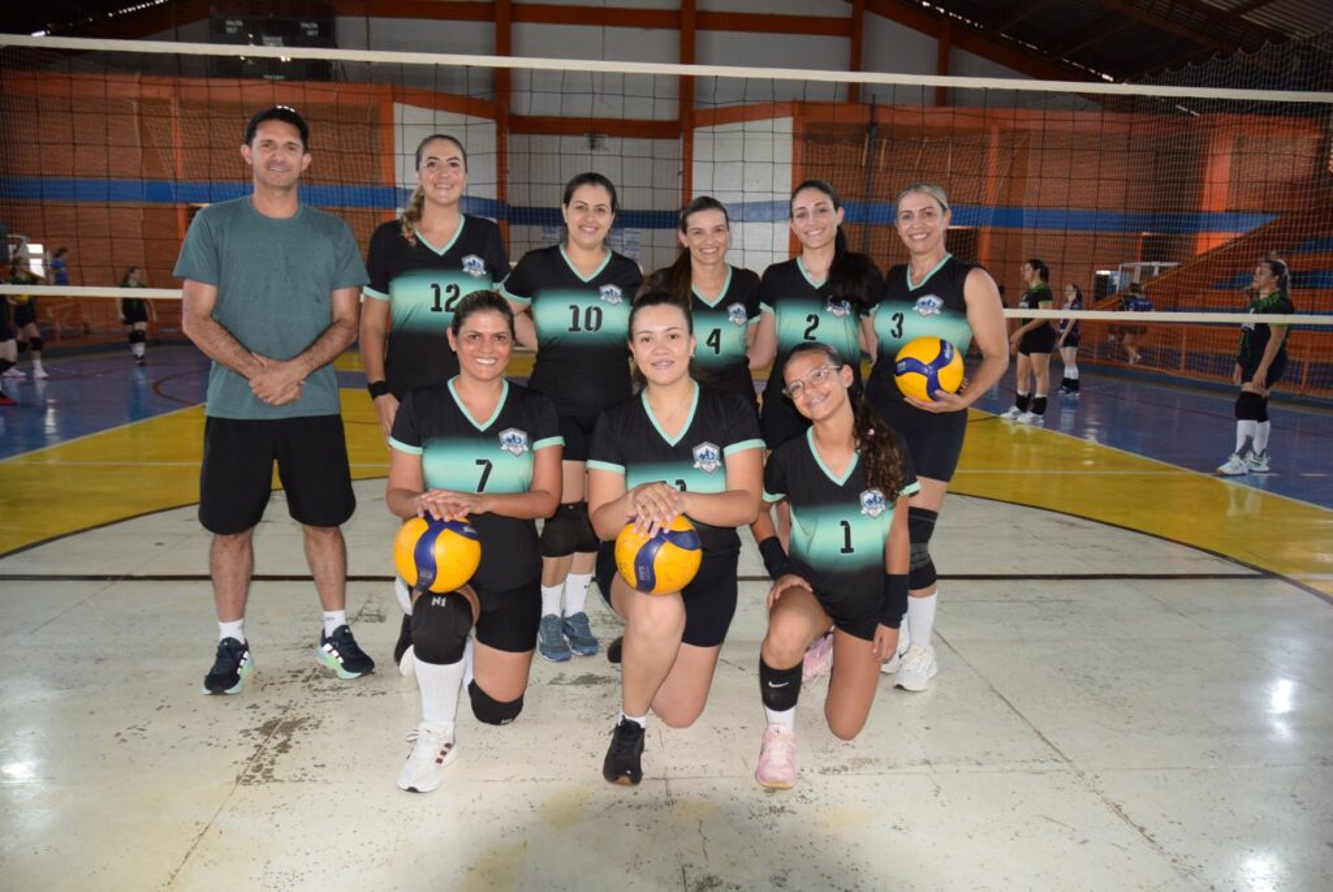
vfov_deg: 48.0
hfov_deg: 67.3
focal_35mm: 27
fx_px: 1001
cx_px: 666
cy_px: 446
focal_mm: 18
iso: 800
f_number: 4
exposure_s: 1/60
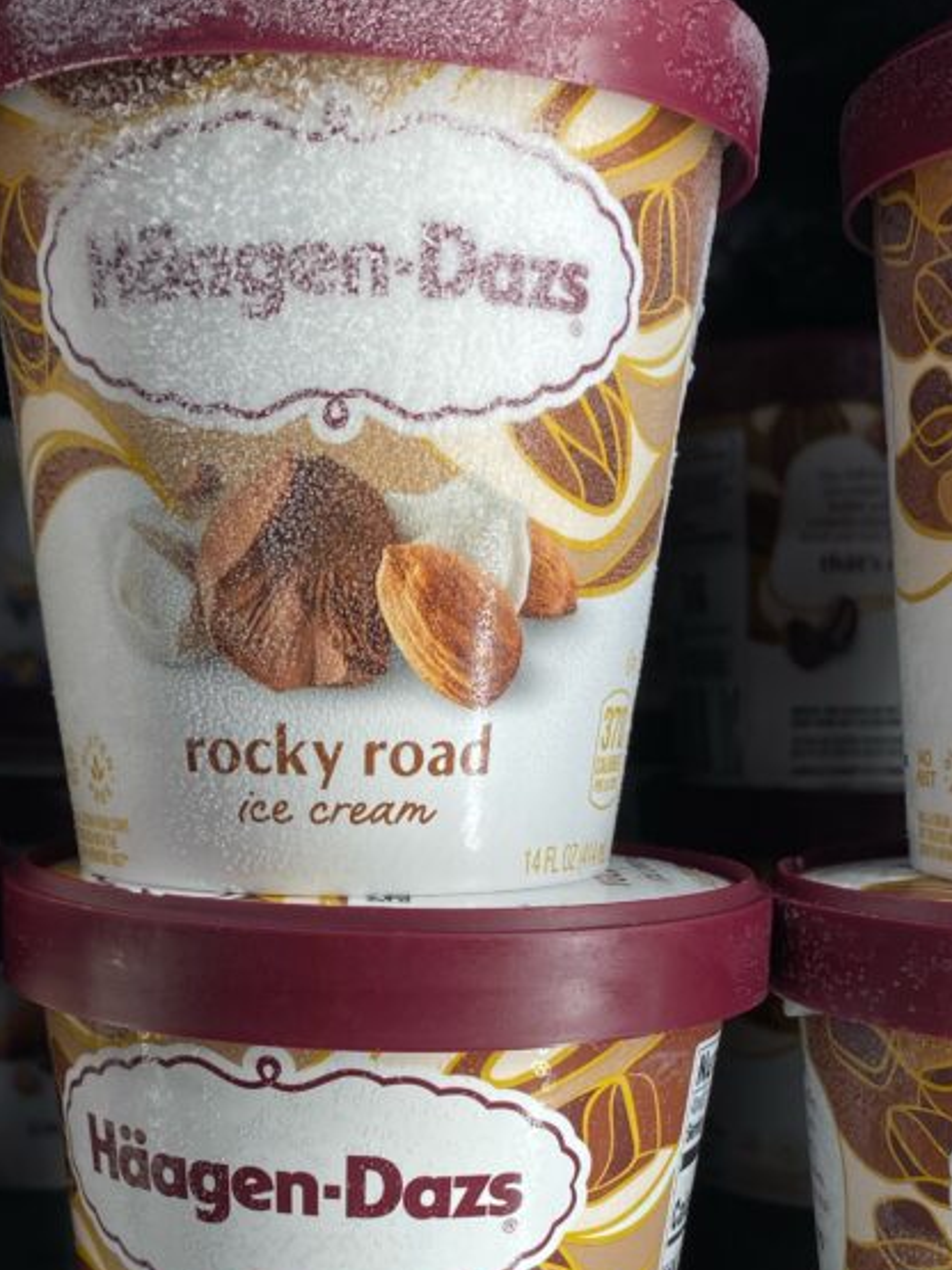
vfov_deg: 38.5
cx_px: 421
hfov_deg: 30.2
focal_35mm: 48
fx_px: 1761
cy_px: 975
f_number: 1.8
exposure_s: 1/120
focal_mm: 4.25
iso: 50
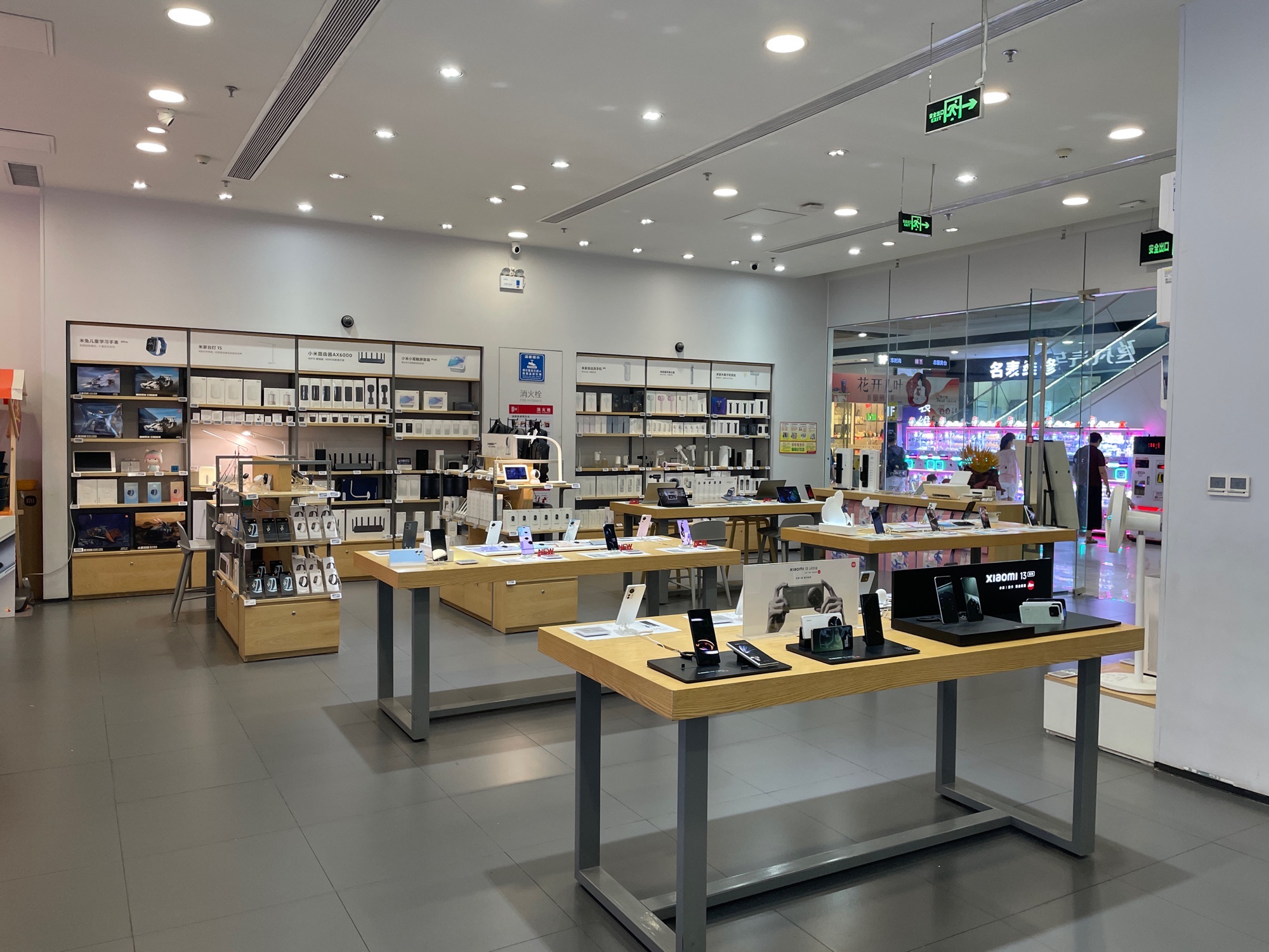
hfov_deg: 67.3
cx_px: 634
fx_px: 953
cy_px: 476
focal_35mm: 26
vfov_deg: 53.1
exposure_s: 1/100
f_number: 1.6
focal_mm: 4.2
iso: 100
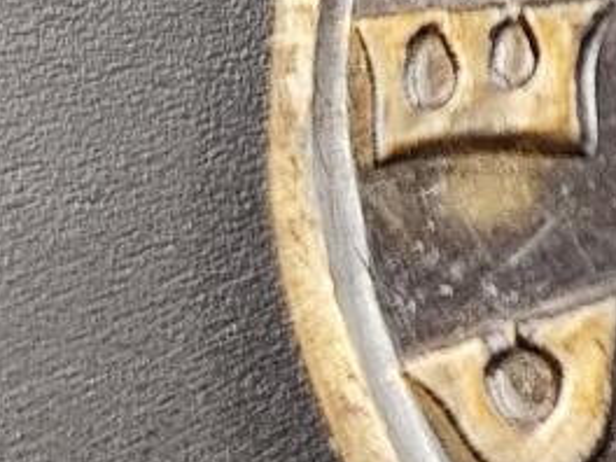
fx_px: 3488
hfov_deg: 9.4
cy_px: -152
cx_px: 1290
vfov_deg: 7.5
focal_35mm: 196
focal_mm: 6.14
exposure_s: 1/100
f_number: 1.65
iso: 200
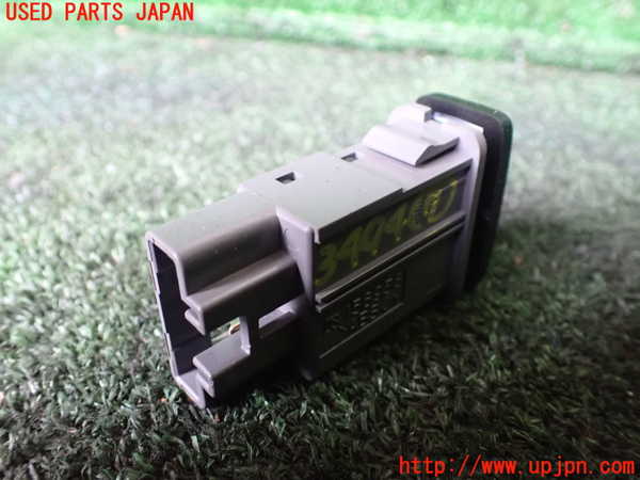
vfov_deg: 46.8
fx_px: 555
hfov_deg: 60.0
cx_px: 320
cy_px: 240
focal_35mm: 30
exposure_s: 1/30
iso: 1600
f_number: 2.3
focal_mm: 5.4
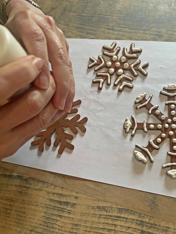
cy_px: 117
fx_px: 176
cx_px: 88
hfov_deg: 53.1
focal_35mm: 26
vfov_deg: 67.3
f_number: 1.5
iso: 160
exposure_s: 1/60
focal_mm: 5.7
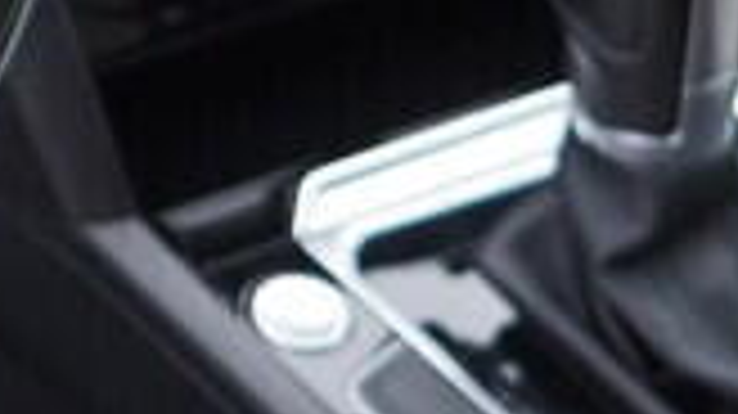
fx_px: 4596
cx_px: -716
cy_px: -236
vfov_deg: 5.1
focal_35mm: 235
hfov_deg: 8.7
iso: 200
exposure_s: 1/40
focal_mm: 24
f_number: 2.8
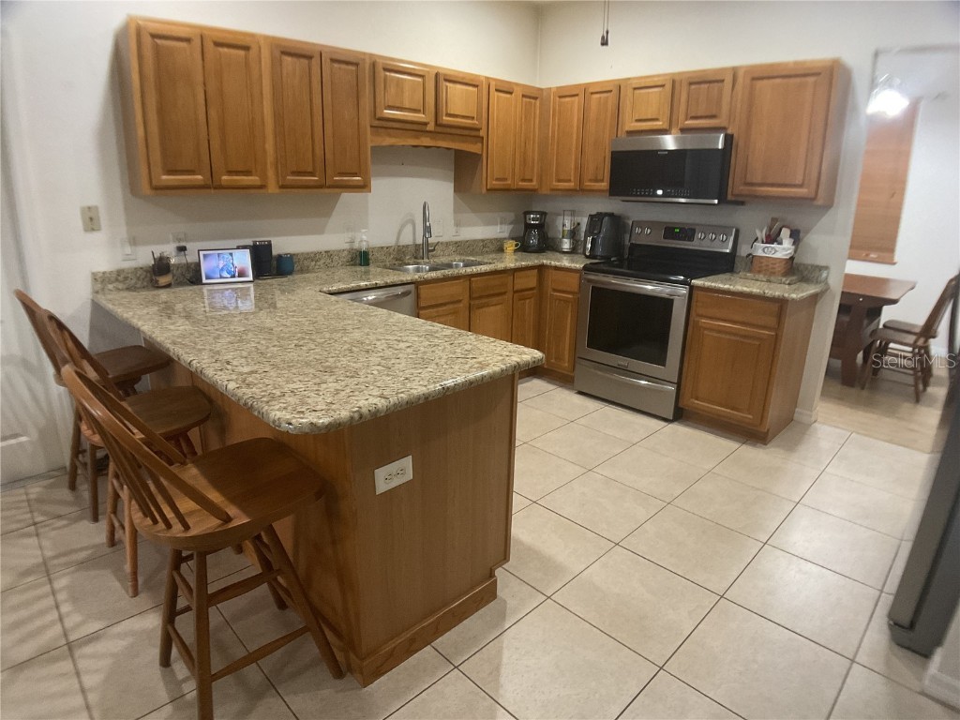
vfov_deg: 48.2
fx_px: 804
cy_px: 360
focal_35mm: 29
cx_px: 480
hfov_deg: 61.7
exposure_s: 1/60
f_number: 1.8
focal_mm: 3
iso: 250
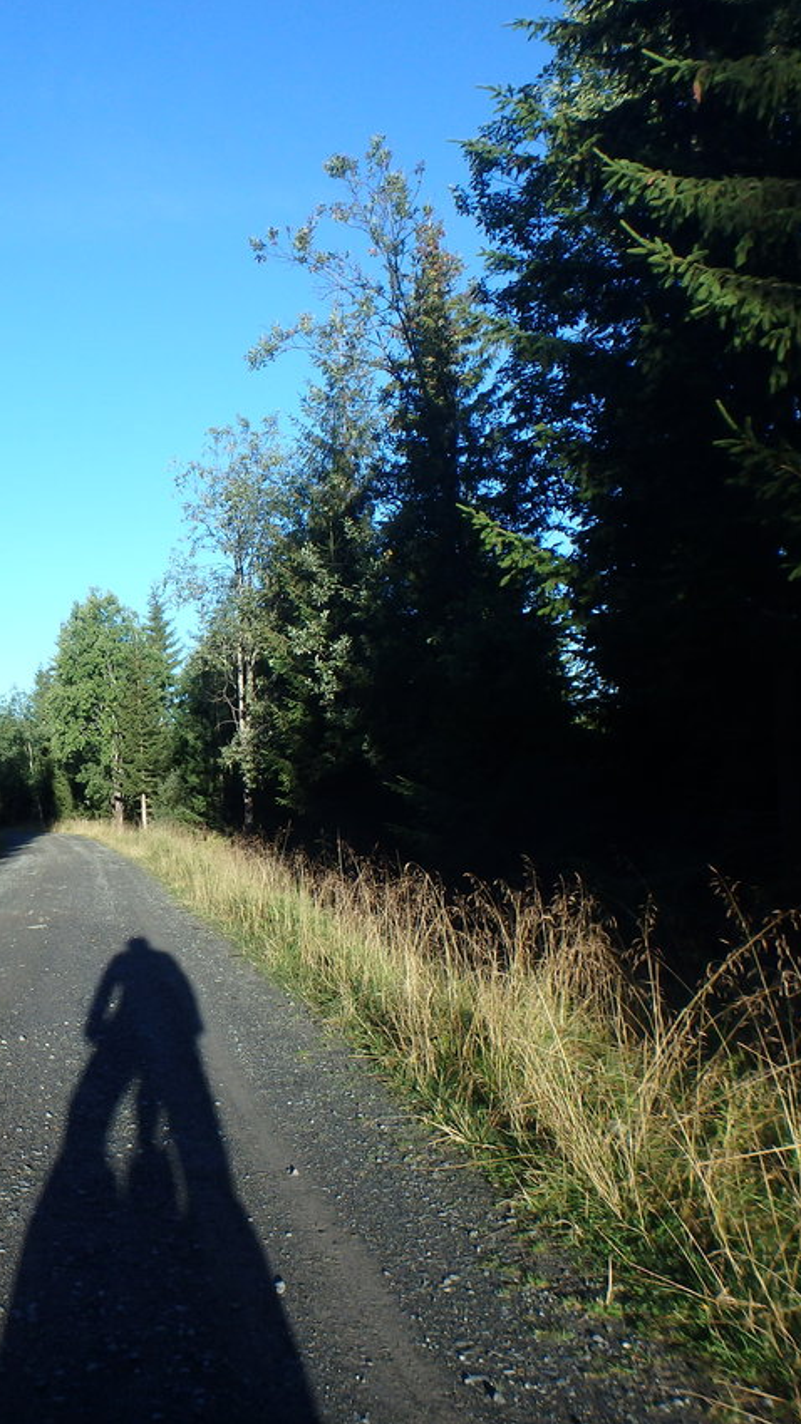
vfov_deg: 62.6
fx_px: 1171
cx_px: 107
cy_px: 702
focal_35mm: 31
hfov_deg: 35.9
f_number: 3.5
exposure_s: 1/500
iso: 125
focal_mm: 3.7
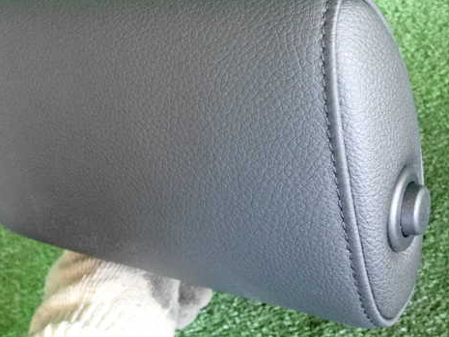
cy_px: 146
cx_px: 194
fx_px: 636
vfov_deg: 29.7
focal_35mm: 49
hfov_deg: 38.8
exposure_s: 1/125
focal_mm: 6.83
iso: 2500
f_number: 2.7
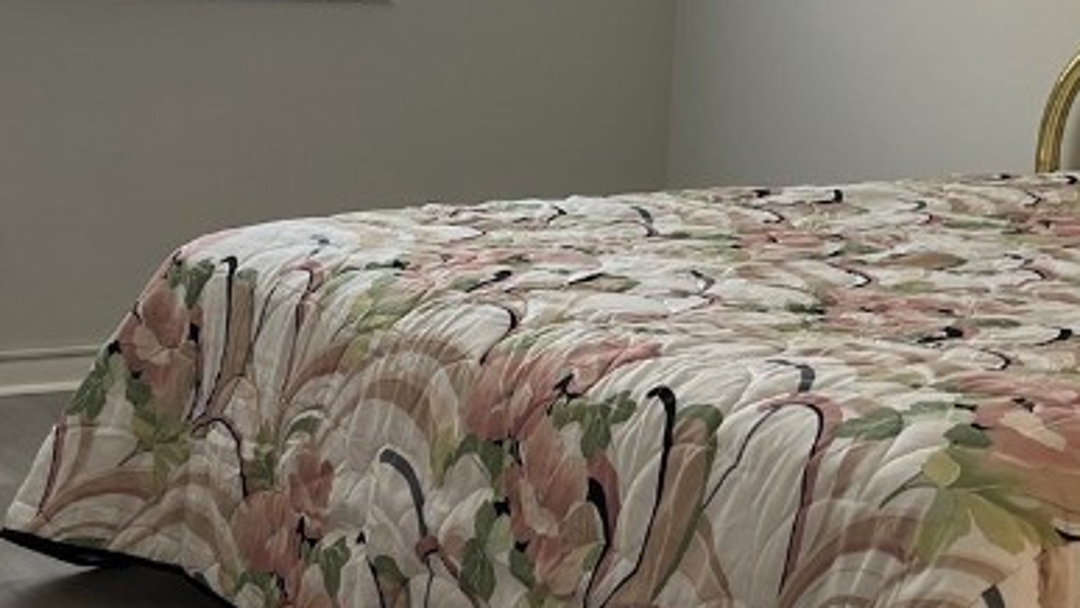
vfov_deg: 16.0
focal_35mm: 75
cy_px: 103
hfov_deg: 28.2
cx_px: 580
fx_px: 2149
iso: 80
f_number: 1.6
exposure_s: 1/60
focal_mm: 5.1
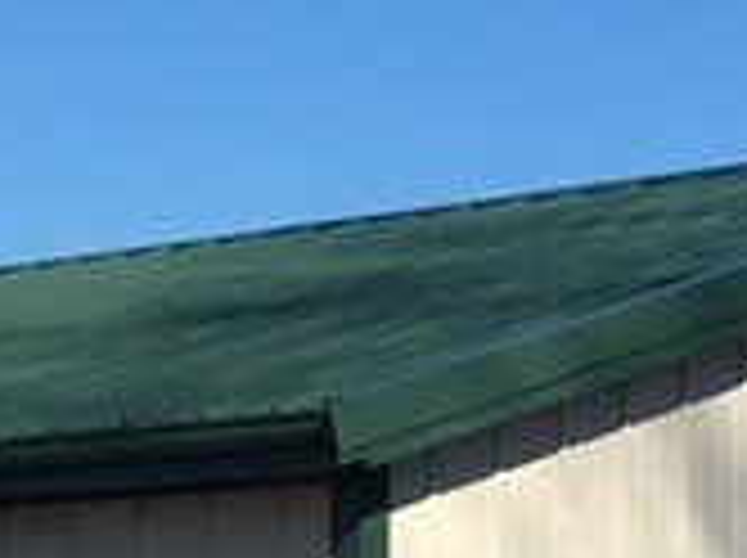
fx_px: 3857
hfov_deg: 10.8
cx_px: -234
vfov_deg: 8.3
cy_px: 356
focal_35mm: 179
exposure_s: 1/1832
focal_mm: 4.15
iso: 25
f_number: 2.2
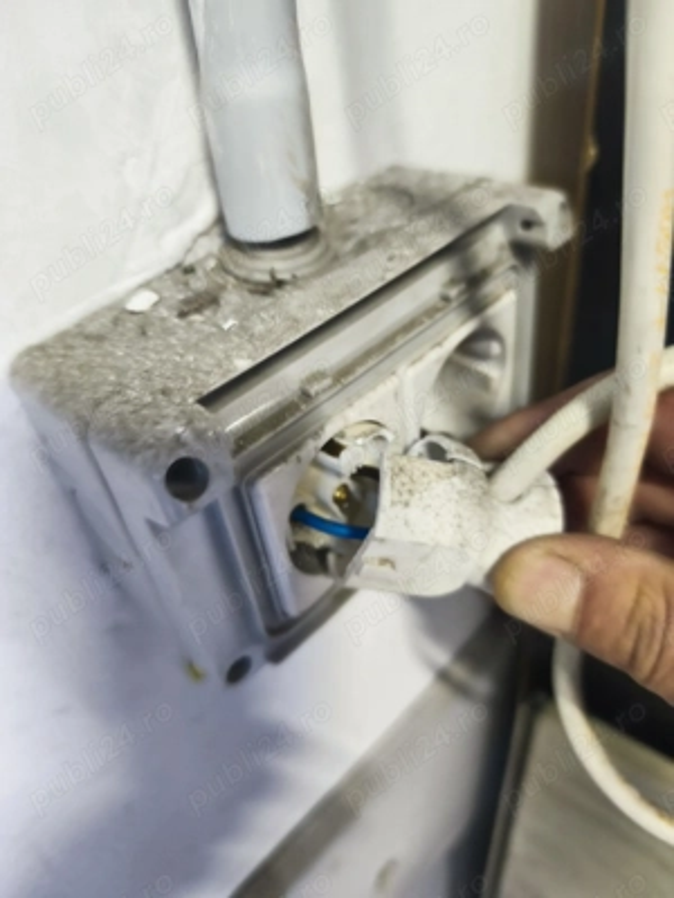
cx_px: 337
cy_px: 449
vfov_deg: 73.9
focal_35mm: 23
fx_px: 597
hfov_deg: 58.9
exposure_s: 1/30
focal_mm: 6.18
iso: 1600
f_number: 1.65
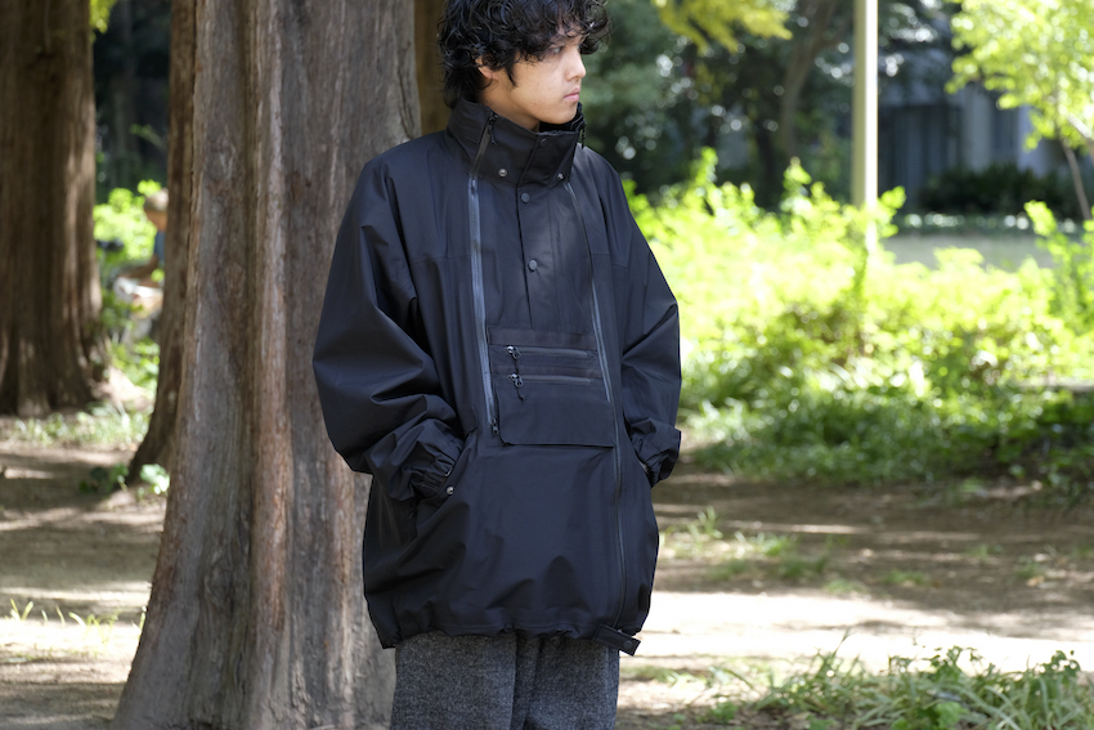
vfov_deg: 9.0
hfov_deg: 13.5
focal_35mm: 152
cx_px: 547
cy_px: 365
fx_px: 4620
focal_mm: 101.2
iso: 800
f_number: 5.4
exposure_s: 1/210
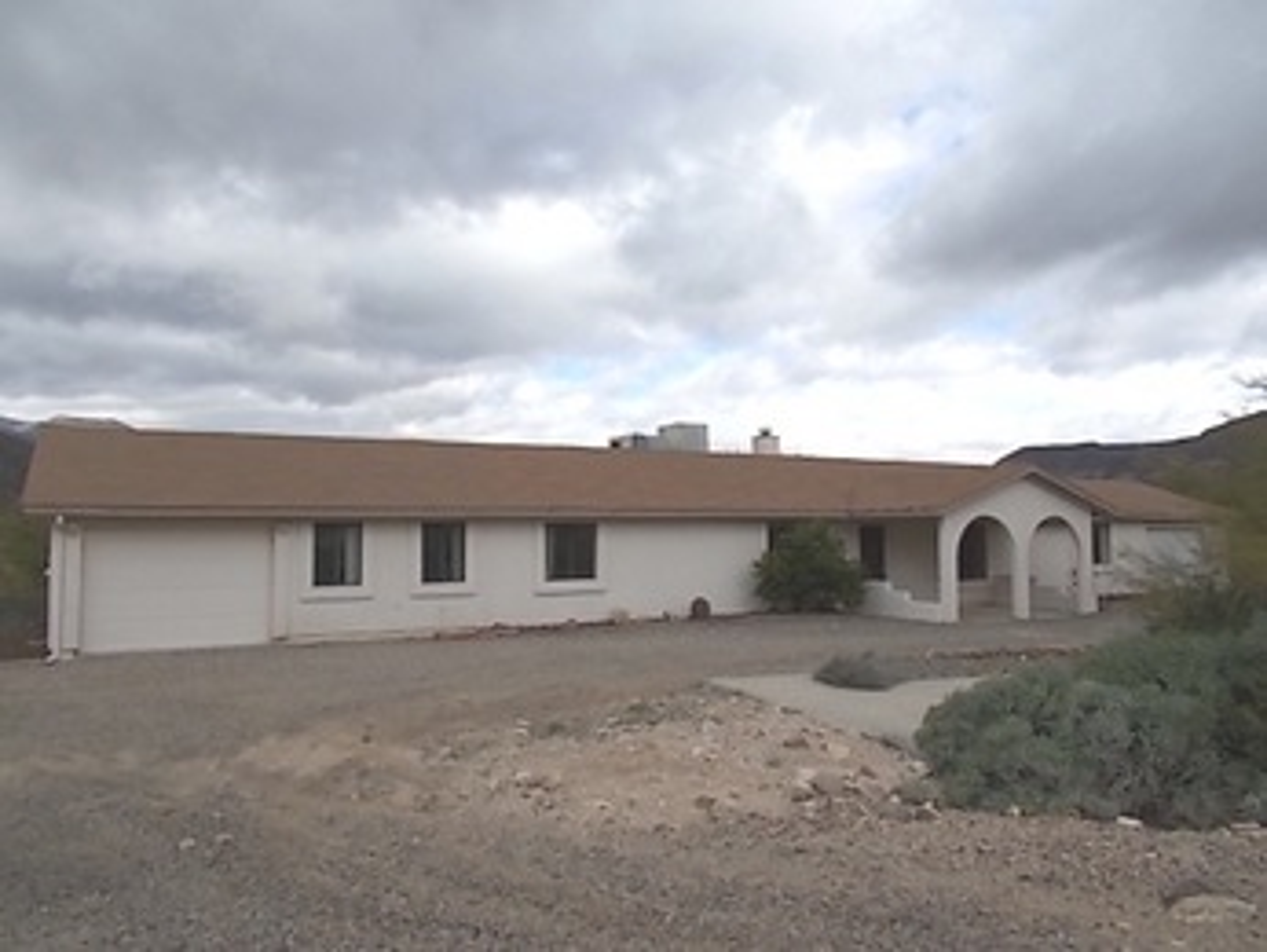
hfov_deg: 67.3
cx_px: 634
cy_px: 476
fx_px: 952
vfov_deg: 53.1
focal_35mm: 26
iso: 80
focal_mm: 4.6
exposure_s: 1/160
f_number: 8
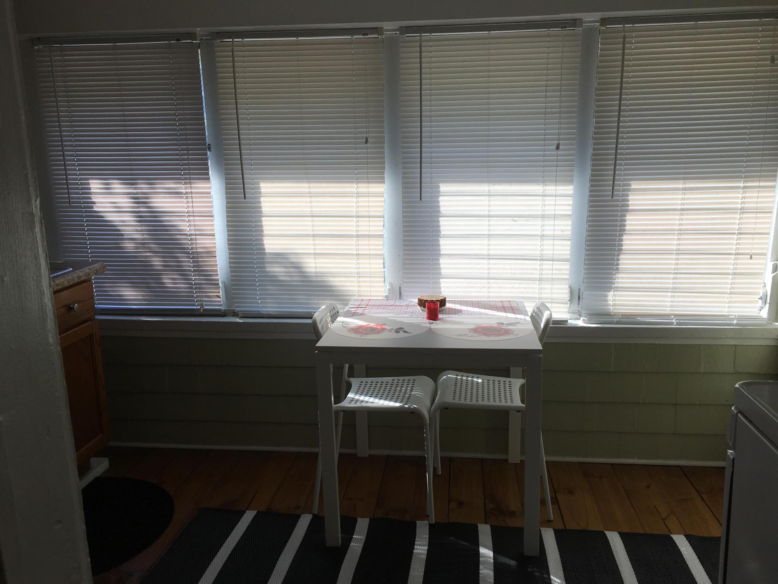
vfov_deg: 48.2
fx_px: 652
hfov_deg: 61.7
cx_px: 389
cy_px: 292
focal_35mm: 29
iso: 25
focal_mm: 4.15
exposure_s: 1/455
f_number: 2.2
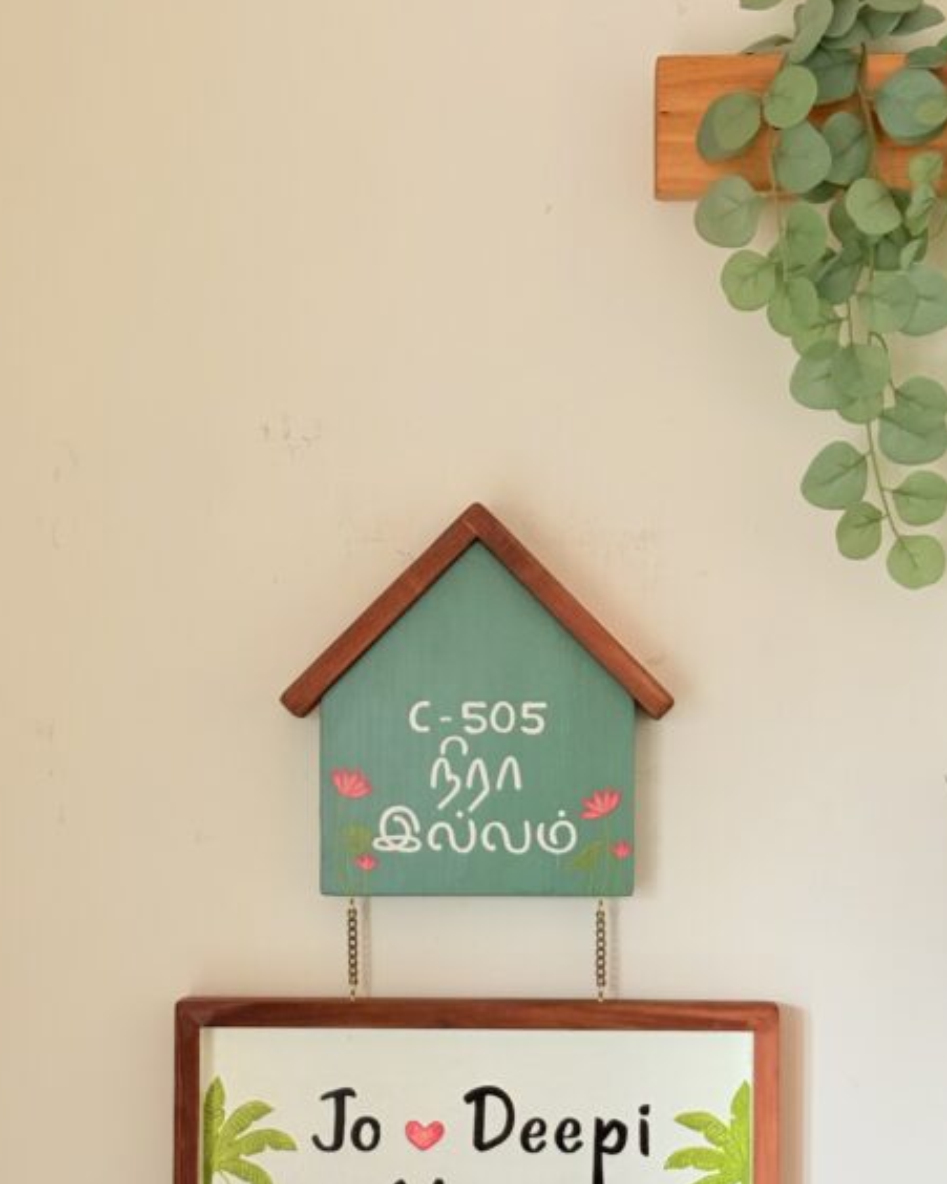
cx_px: 498
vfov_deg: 26.2
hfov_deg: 21.3
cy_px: 819
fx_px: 2523
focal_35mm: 72
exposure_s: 1/146
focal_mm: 5.96
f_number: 1.6
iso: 100
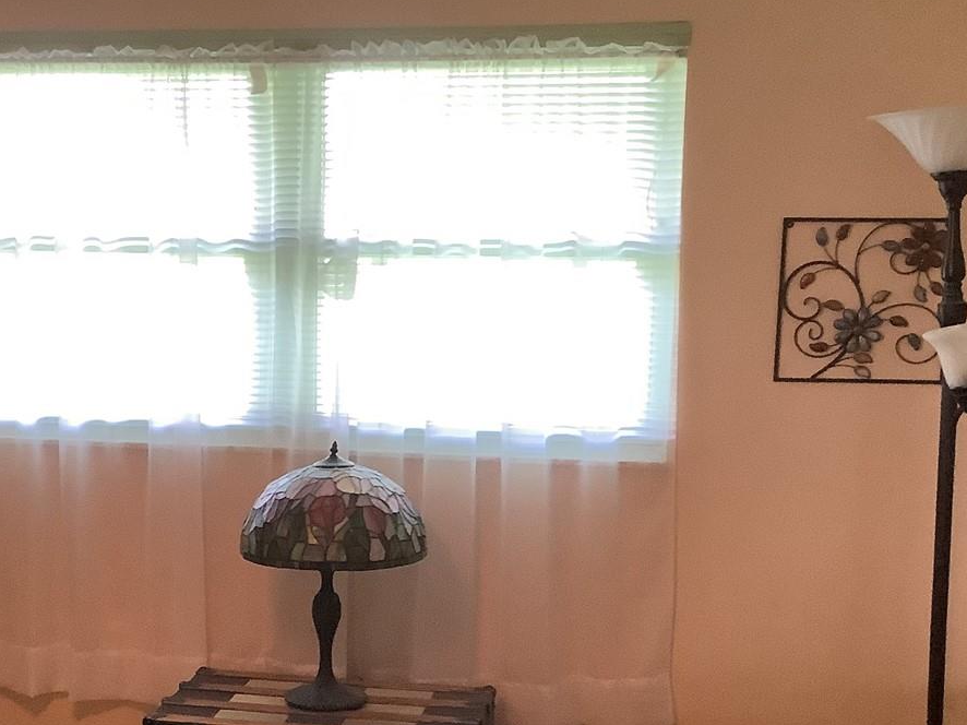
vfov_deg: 25.7
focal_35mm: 56
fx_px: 1564
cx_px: 347
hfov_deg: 34.1
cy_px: 552
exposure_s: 1/33
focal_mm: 3.3
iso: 250
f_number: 2.4
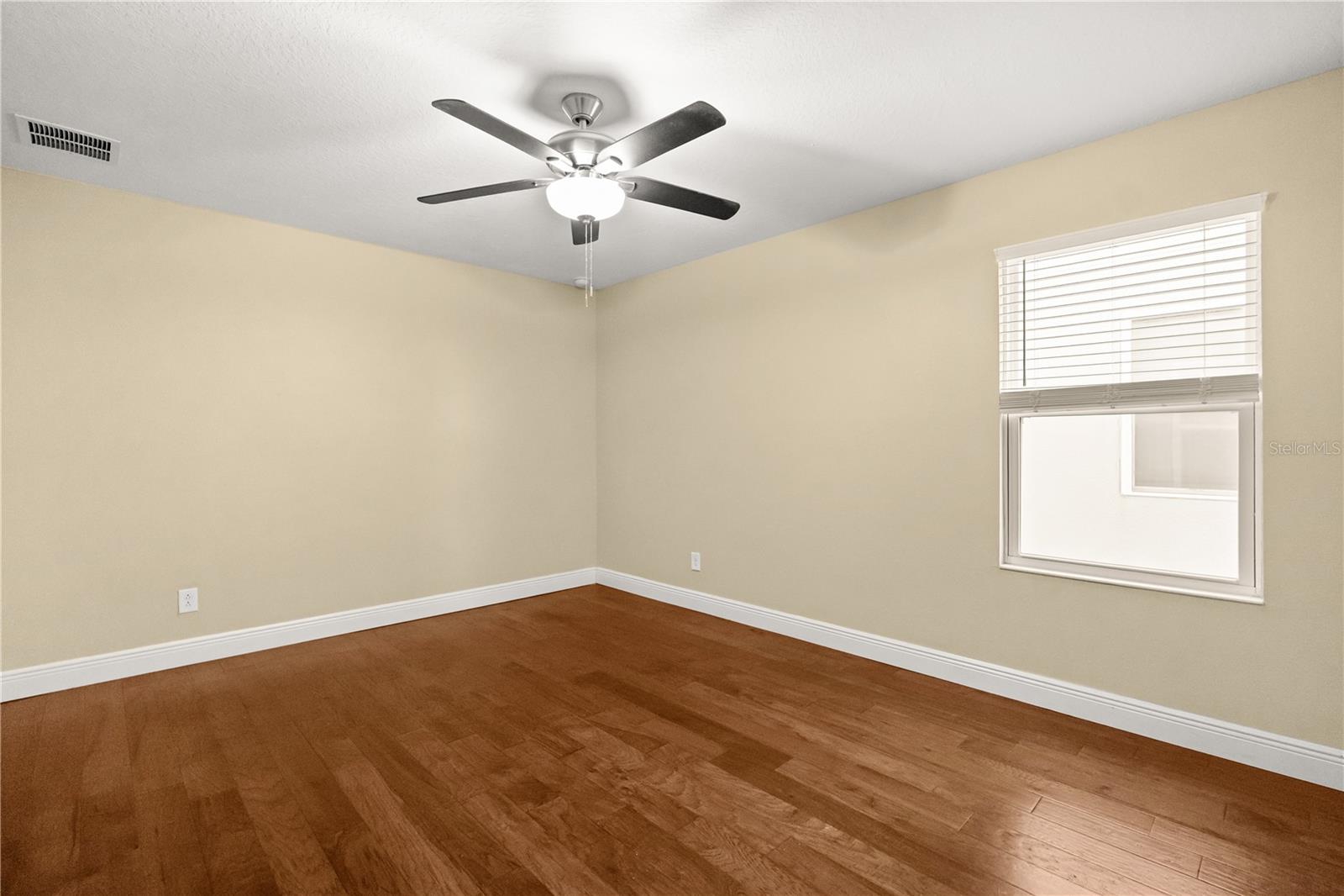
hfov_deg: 96.7
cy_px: 448
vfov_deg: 73.7
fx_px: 597
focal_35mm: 16
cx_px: 672
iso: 2500
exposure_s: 1/125
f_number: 4
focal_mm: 16
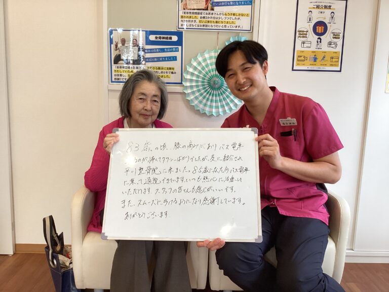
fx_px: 348
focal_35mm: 31
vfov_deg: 45.4
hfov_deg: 58.4
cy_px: 146
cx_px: 194
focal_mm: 3.3
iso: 100
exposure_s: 1/120
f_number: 2.4
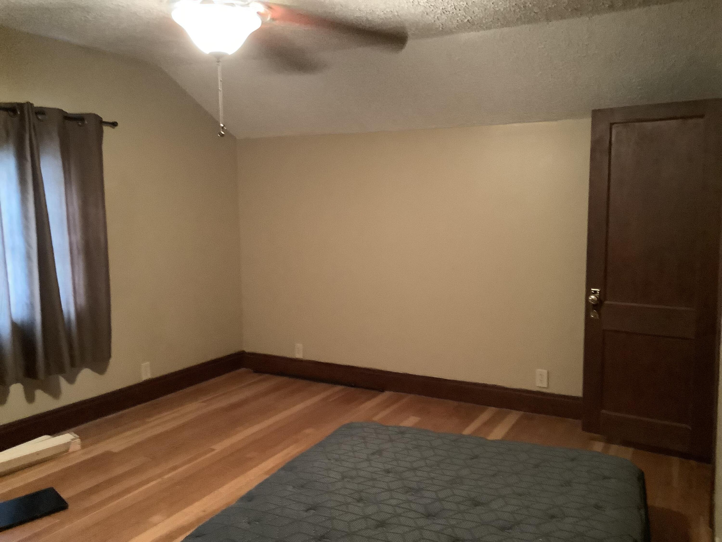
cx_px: 361
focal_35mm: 31
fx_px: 647
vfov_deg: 45.4
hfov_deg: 58.4
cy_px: 271
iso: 640
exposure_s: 1/17
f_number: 2.4
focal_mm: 3.3
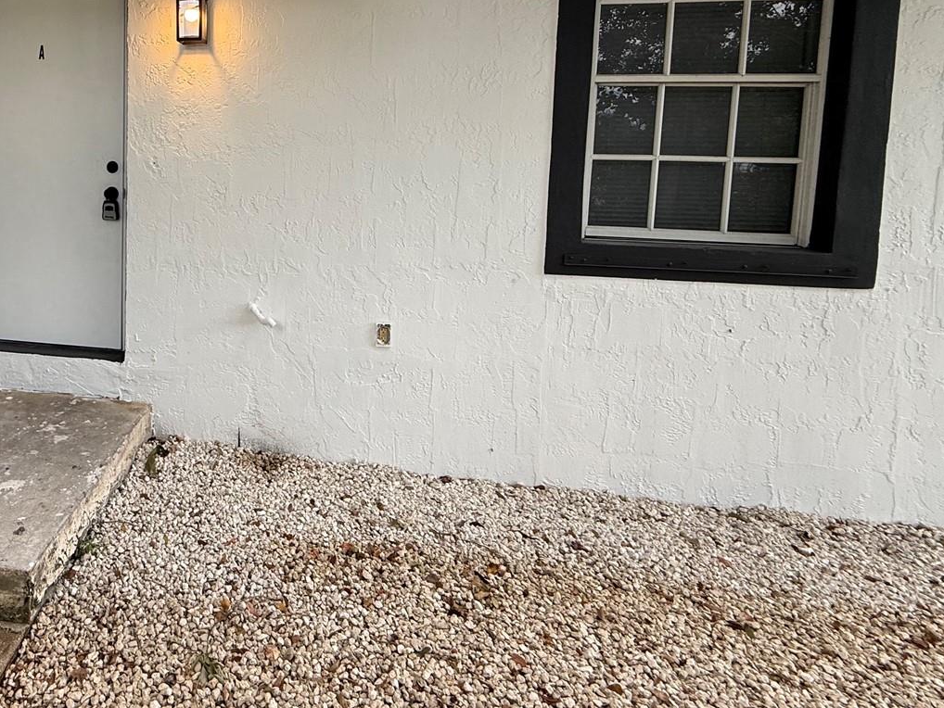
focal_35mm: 22
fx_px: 600
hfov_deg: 70.5
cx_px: 221
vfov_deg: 58.6
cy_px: 197
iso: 64
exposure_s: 1/99
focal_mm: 2.22
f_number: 2.2
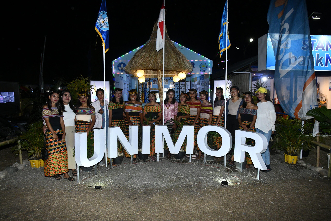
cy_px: 110
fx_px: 221
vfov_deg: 53.1
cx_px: 166
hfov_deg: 73.7
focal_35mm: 24
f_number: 10
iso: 4000
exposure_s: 1/60
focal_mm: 24
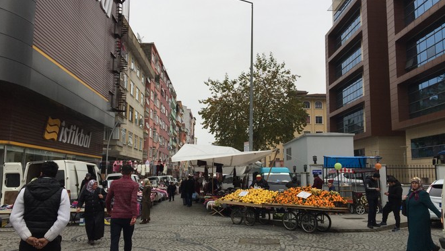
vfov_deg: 36.7
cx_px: 222
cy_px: 136
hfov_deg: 61.0
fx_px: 378
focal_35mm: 32
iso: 32
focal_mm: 4.15
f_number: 2.2
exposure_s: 1/842
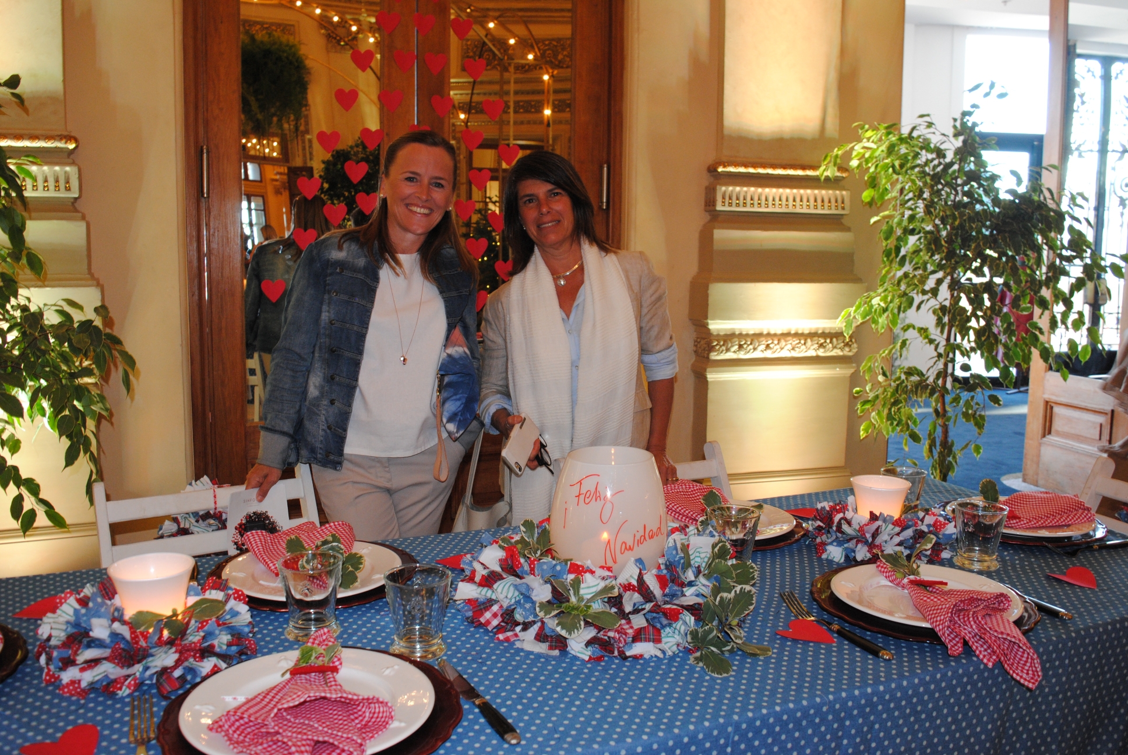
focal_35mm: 30
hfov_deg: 61.9
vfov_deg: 43.7
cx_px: 564
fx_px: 941
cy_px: 378
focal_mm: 20
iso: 500
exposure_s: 1/15
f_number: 5
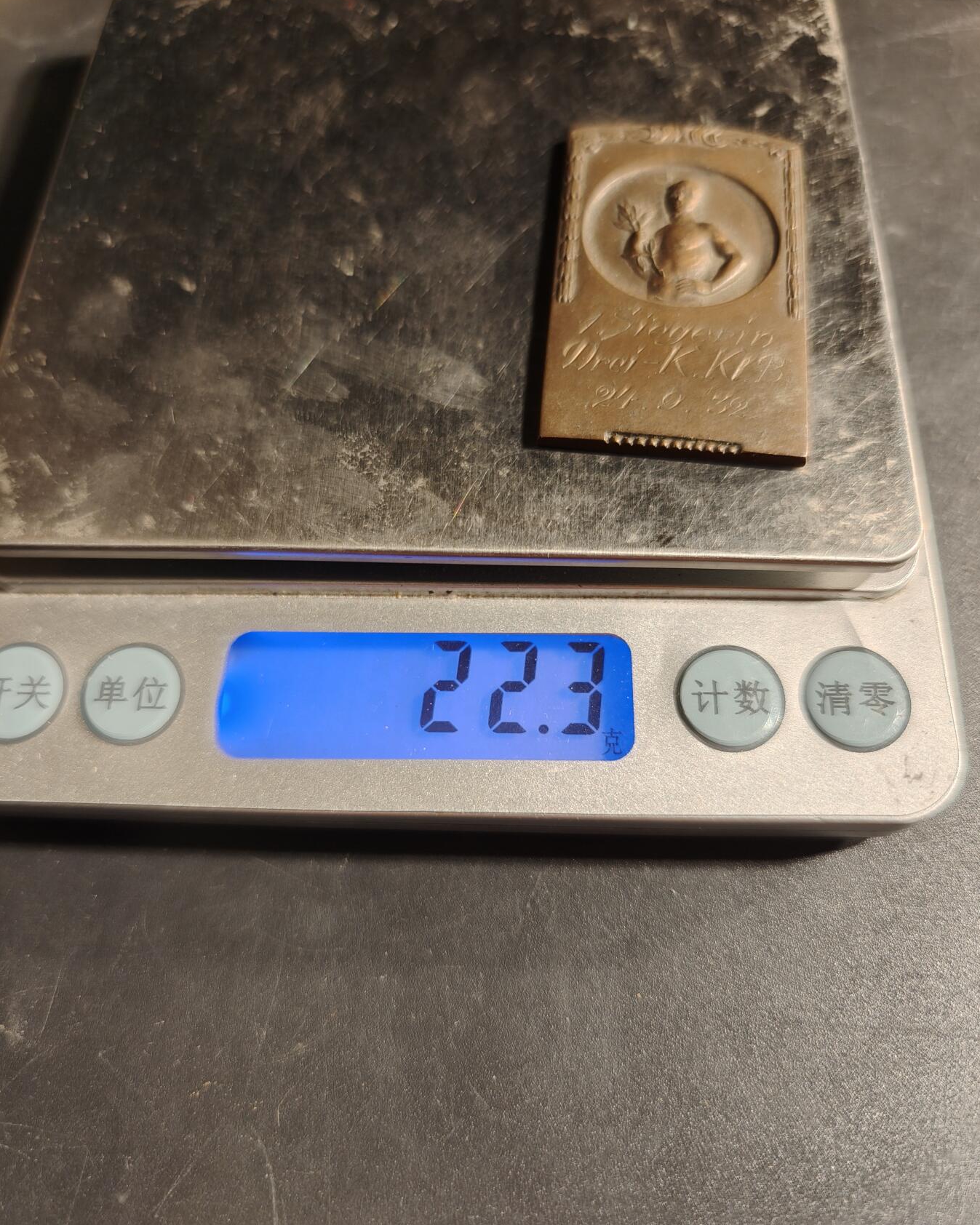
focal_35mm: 24
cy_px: 635
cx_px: 490
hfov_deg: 58.8
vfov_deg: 70.3
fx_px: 870
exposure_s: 1/100
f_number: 1.6
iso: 160
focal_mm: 6.06
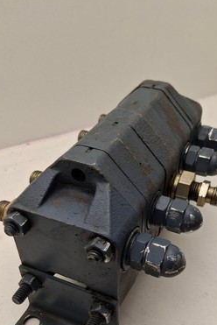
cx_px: 126
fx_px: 316
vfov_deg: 53.4
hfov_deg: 37.8
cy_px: 214
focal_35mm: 35
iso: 32
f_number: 1.8
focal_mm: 4.69
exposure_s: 1/218
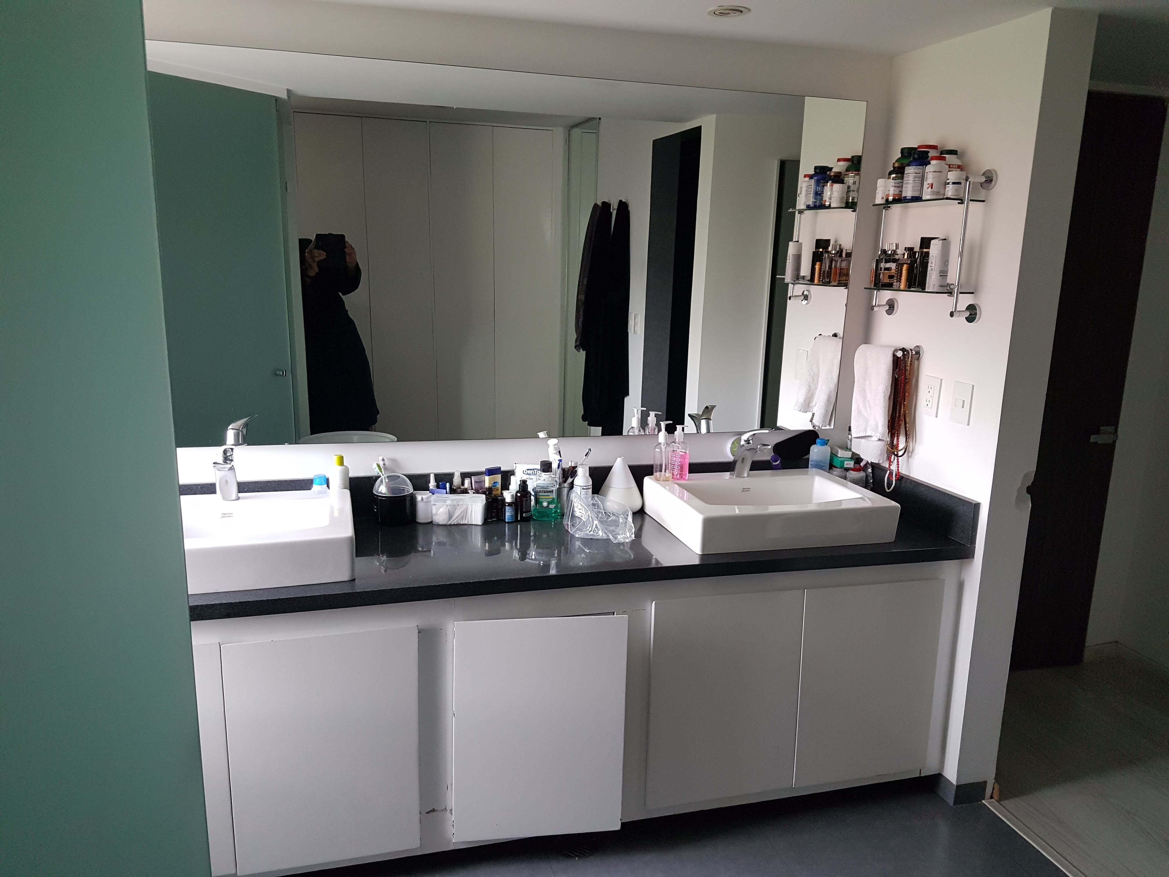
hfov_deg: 67.3
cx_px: 584
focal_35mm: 26
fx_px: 878
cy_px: 438
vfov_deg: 53.1
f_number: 1.7
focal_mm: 4.2
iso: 320
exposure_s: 1/120
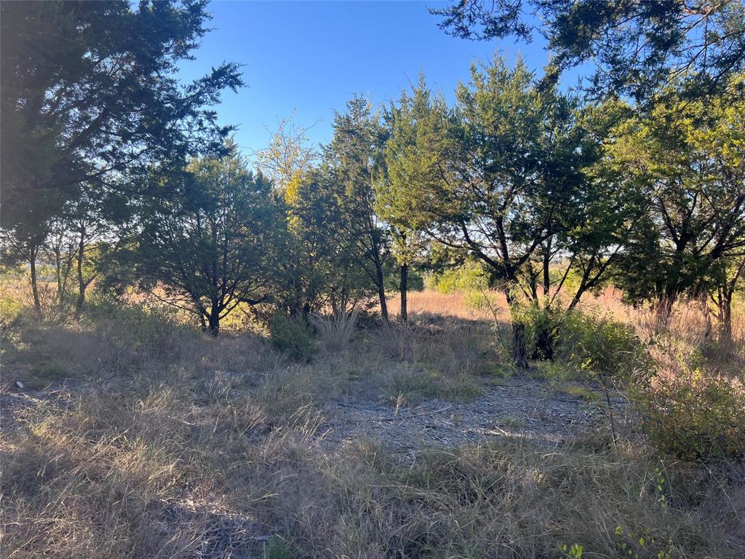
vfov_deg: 53.1
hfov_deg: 67.3
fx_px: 560
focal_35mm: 26
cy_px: 280
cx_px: 372
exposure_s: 1/555
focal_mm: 5.7
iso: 50
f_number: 1.5
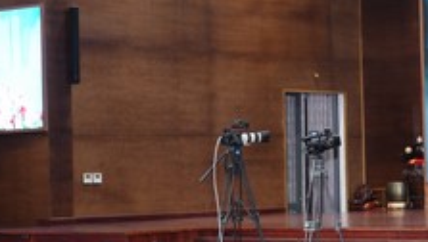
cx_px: 534
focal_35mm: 122
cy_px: 155
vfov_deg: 10.0
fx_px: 1386
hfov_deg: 16.7
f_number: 2.5
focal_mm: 40
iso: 2000
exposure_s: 1/200
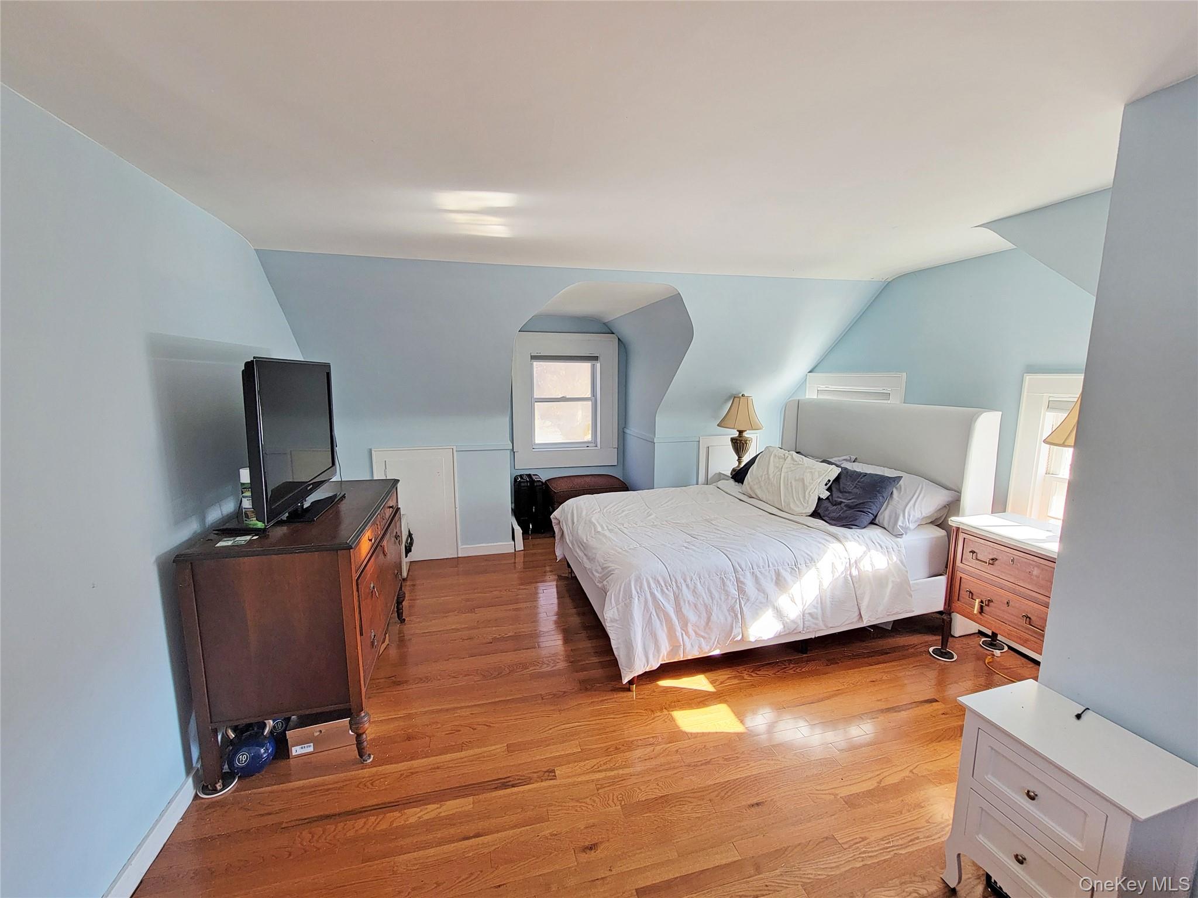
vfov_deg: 89.9
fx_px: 450
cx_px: 599
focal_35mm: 13
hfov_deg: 106.2
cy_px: 449
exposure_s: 1/60
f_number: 2.2
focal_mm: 2.2
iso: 100
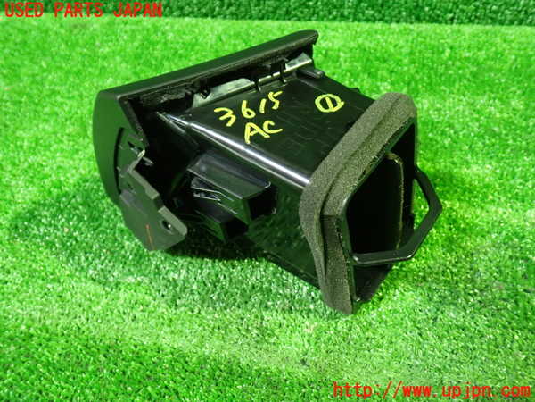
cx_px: 268
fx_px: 464
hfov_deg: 60.0
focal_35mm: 30
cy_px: 201
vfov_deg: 46.8
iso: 800
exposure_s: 1/25
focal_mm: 5.4
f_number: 2.3
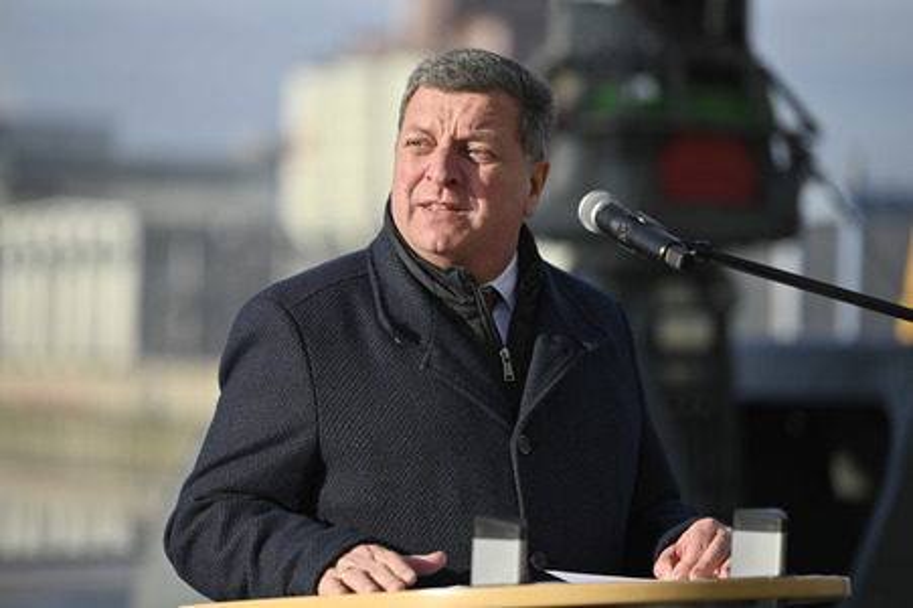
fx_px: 3801
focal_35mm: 150
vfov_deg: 9.1
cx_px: 456
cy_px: 304
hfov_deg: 13.7
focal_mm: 150
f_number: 2.8
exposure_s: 1/1600
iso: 64
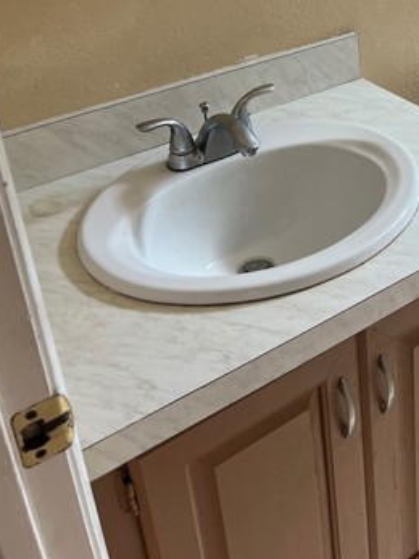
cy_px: 90
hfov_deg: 29.0
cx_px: 377
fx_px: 775
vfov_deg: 37.8
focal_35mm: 48
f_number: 1.5
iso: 125
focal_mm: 5.7
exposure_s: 1/117
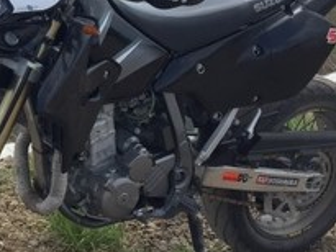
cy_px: -11
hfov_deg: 15.8
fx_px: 1097
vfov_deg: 12.9
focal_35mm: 113
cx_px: -185
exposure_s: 1/898
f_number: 2.2
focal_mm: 4.15
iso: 32
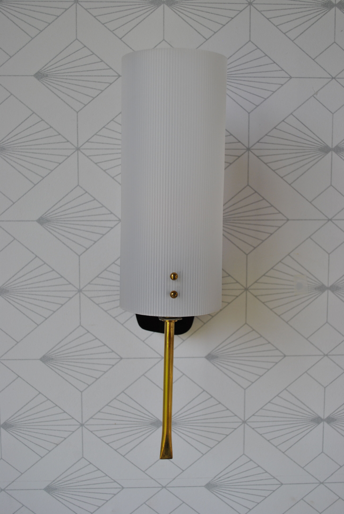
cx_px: 172
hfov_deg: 34.3
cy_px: 257
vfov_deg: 49.5
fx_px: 557
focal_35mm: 39
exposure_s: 1/125
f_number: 5.6
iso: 200
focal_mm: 26
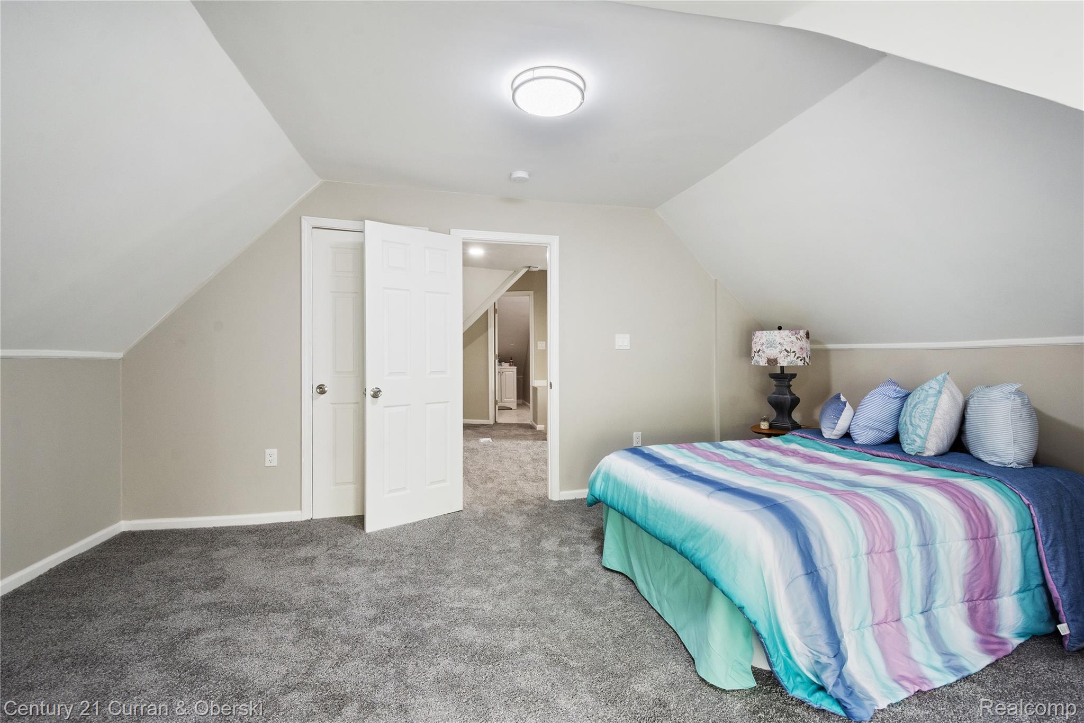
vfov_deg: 77.3
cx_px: 542
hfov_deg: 100.4
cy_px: 362
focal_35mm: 15
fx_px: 452
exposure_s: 1/4
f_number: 10
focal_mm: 10
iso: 250
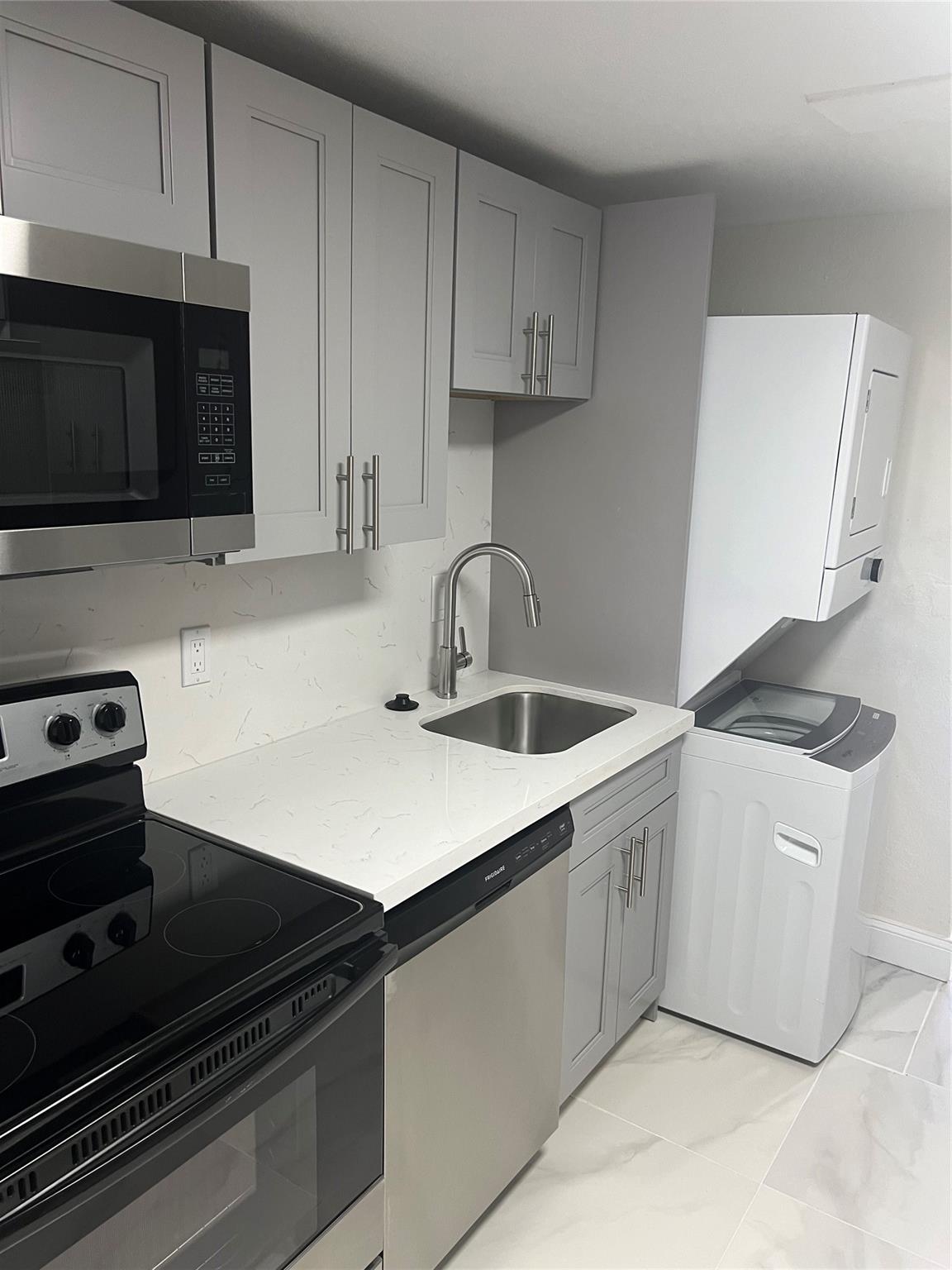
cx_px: 476
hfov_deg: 53.1
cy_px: 635
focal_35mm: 26
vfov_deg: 67.3
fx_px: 953
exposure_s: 1/60
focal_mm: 5.7
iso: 100
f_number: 1.5
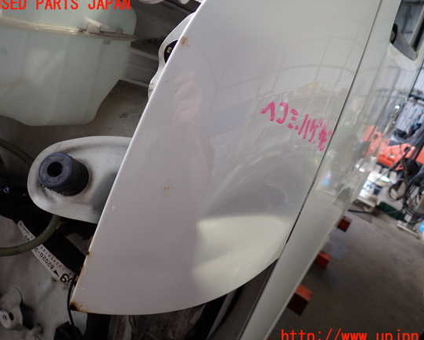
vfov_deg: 53.2
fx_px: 339
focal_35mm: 27
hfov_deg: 64.0
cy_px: 171
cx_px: 223
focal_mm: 4.5
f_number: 2
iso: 200
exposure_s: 1/40
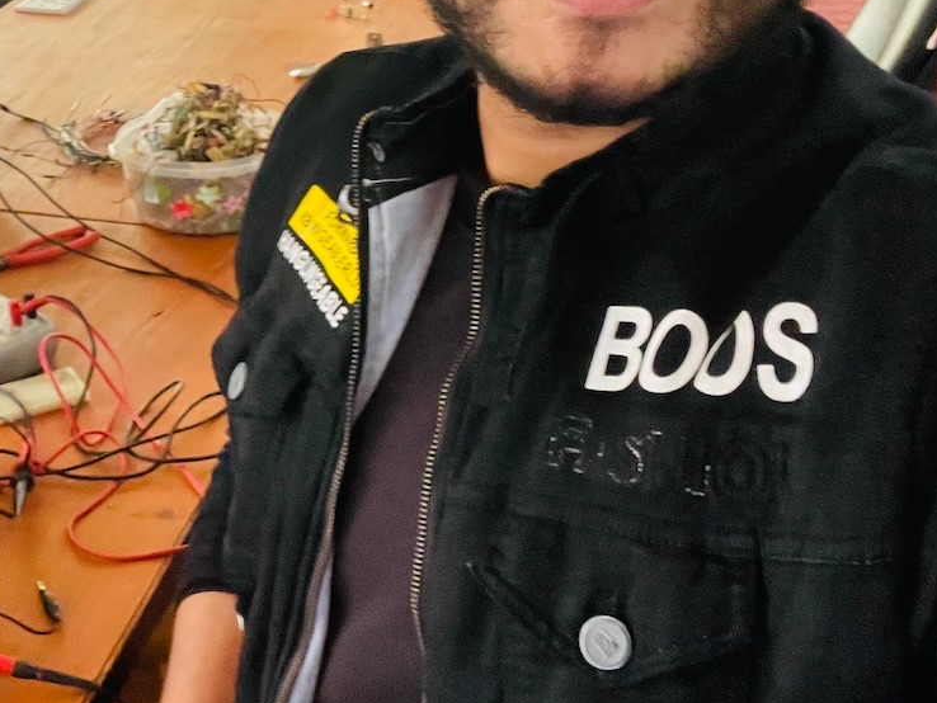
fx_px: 1408
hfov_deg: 35.1
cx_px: 132
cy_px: 169
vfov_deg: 27.6
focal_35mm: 52
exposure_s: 1/25
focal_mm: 2.71
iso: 640
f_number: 2.2
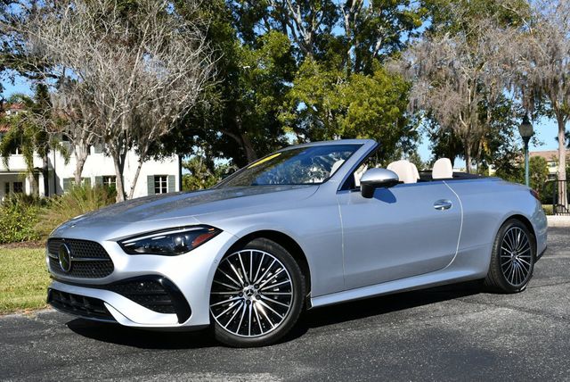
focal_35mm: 42
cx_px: 285
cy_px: 191
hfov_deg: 46.4
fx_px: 666
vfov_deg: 32.0
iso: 100
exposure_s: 1/320
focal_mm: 21
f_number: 9
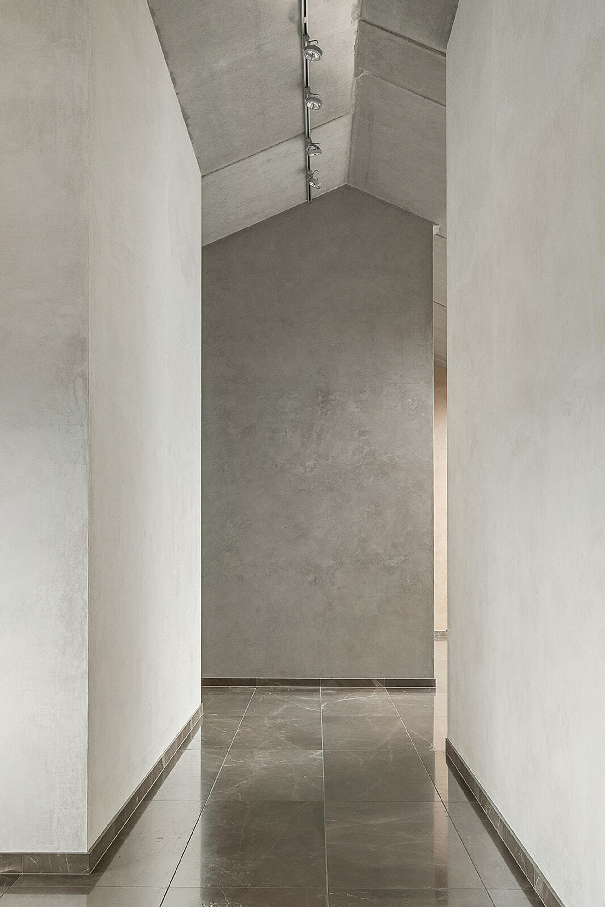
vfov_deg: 57.2
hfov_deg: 40.0
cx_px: 302
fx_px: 832
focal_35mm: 33
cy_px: 454
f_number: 9
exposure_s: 1/30
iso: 640
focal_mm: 21.9
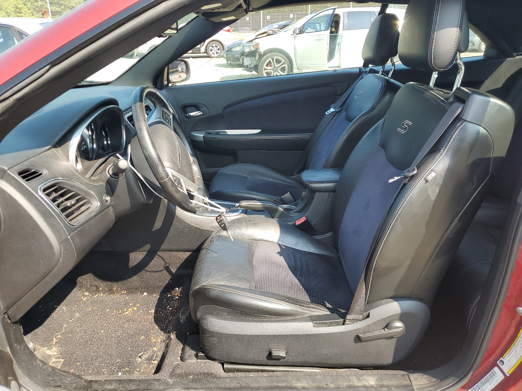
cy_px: 196
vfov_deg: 53.1
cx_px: 261
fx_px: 392
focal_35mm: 26
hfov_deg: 67.3
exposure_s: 1/455
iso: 50
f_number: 1.5
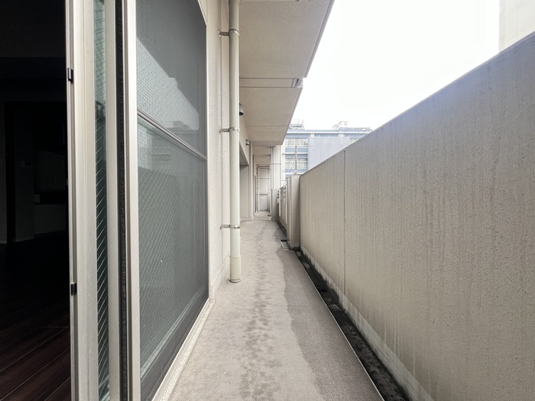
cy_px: 200
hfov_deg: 106.2
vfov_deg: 89.9
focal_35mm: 13
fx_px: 201
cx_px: 268
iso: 125
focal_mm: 1.57
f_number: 1.8
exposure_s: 1/99
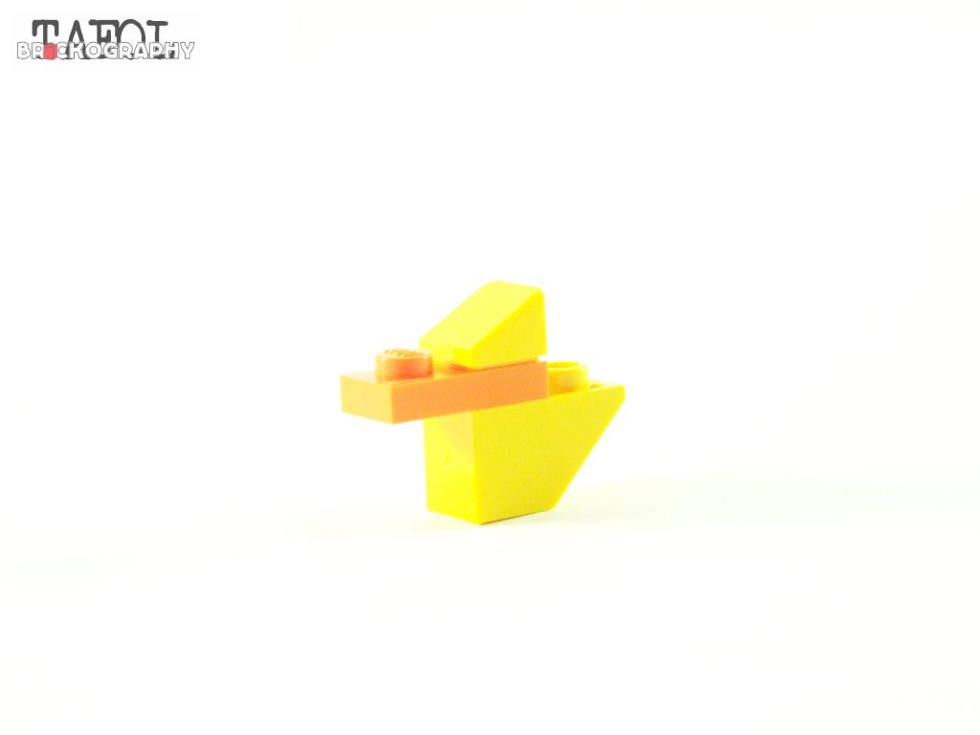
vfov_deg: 14.1
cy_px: 368
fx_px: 2973
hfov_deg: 18.7
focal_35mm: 105
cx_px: 490
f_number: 3.2
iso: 400
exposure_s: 1/60
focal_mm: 17.5
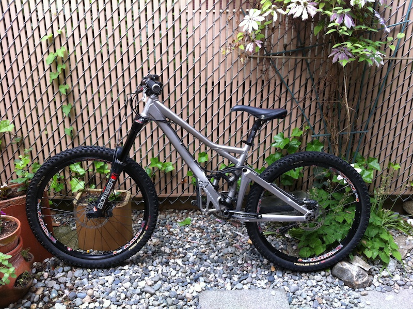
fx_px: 417
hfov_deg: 52.7
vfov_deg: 40.6
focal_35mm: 35
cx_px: 206
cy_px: 154
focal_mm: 3.85
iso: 80
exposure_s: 1/60
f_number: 2.8
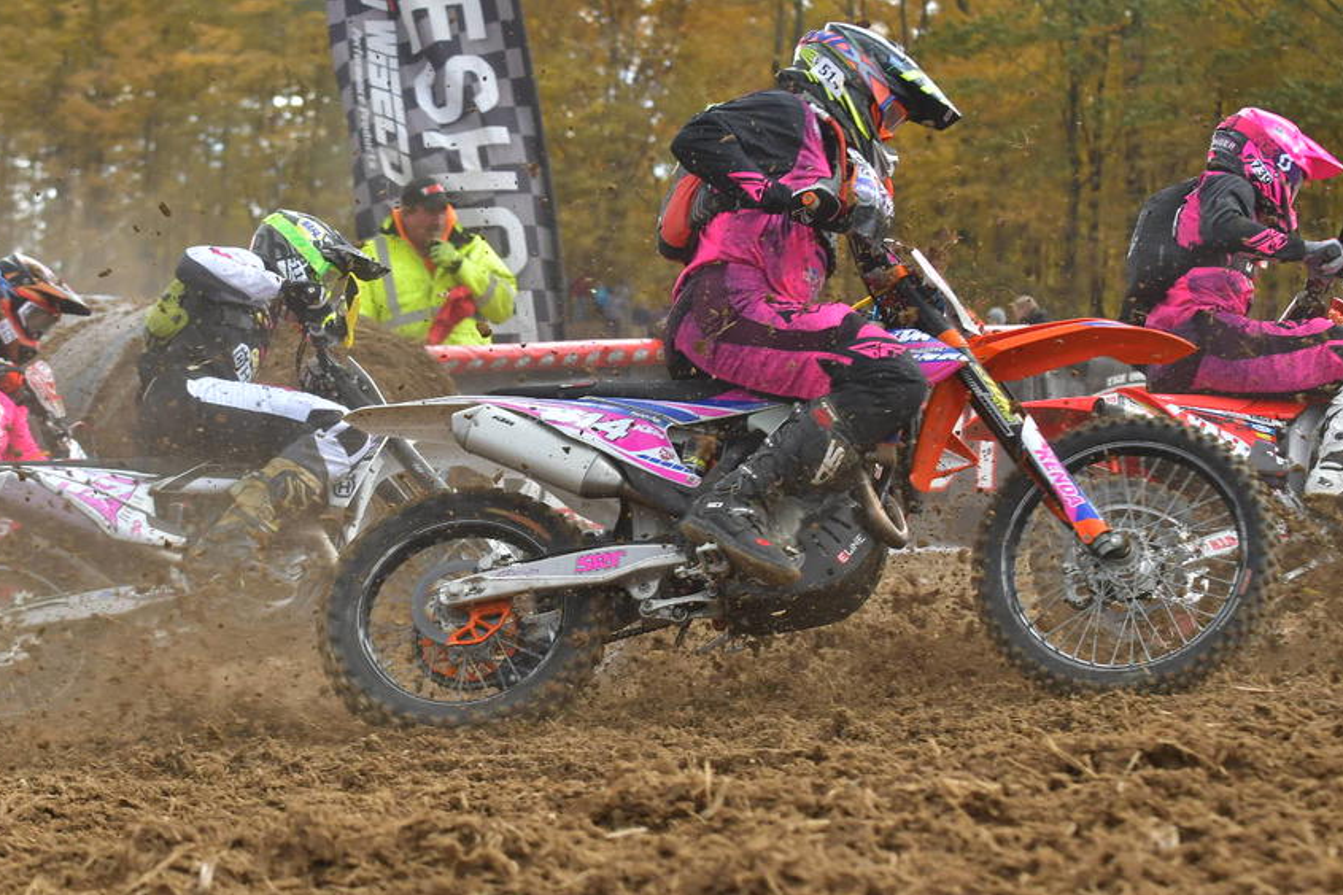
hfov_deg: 15.2
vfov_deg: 10.2
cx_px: 576
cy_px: 439
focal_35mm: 135
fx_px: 5035
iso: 400
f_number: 4
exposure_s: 1/1000
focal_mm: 78
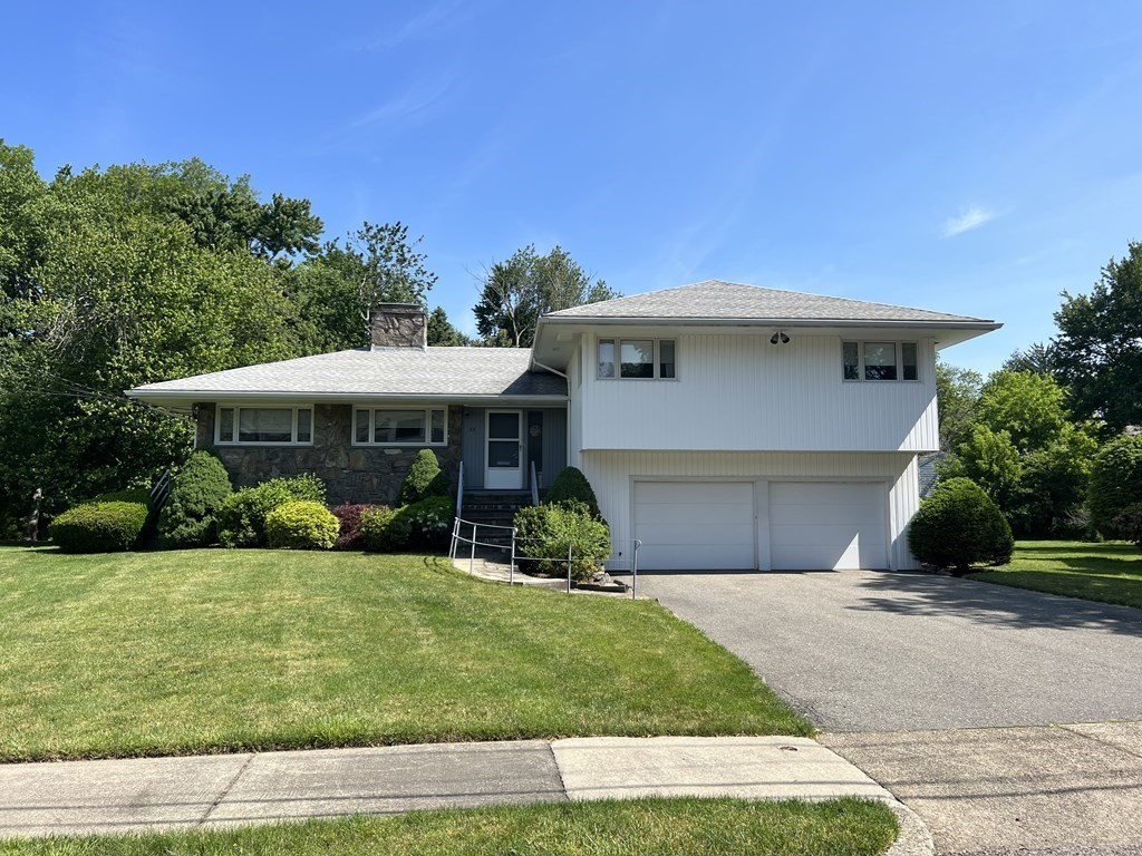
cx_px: 571
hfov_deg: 67.3
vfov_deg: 53.1
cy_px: 428
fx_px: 858
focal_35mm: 26
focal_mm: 5.7
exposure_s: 1/3165
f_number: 1.5
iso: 50
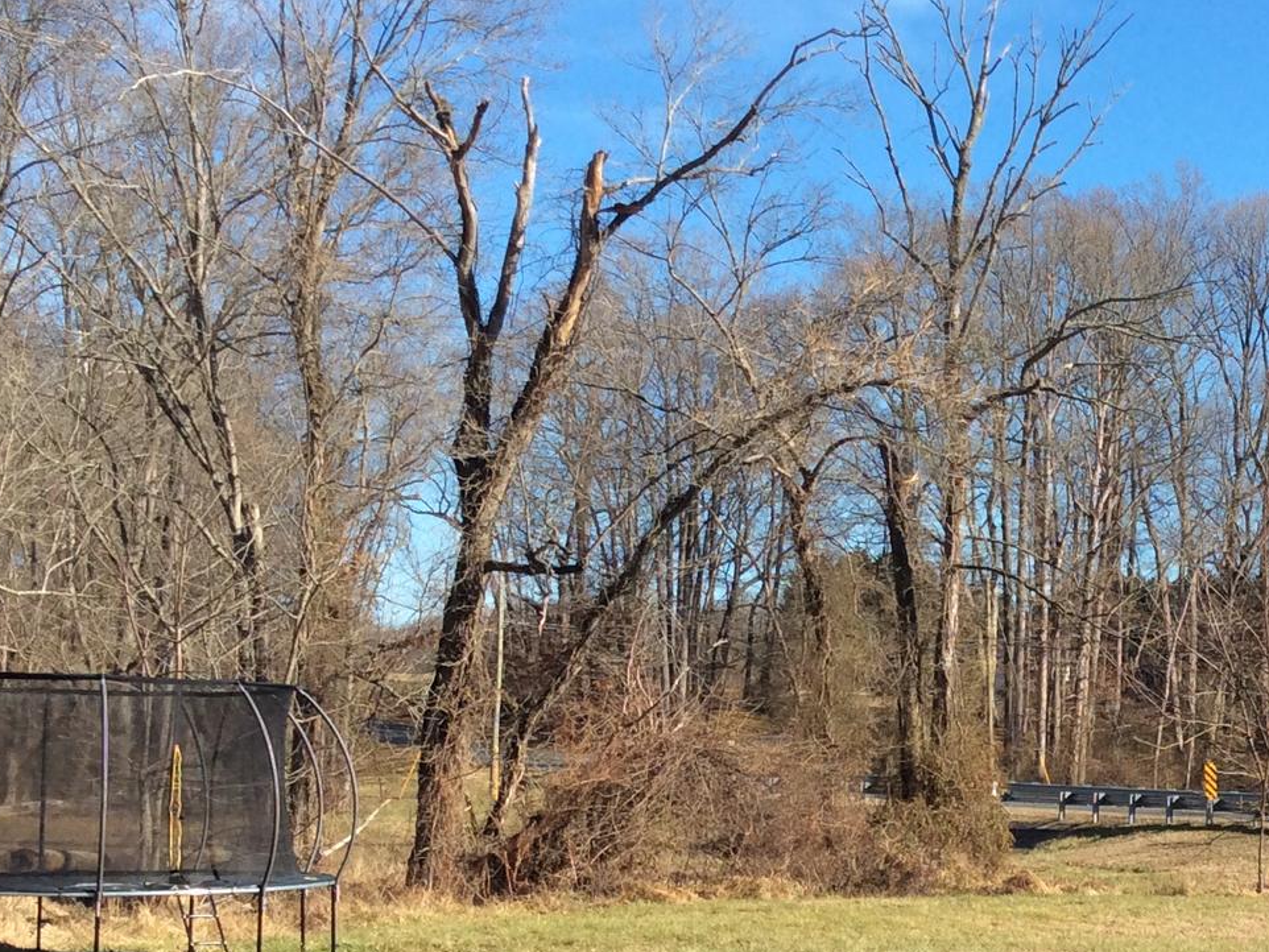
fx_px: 2493
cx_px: 1119
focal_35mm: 68
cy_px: 732
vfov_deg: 21.4
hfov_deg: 27.6
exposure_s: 1/867
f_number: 2.4
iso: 32
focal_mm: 3.3
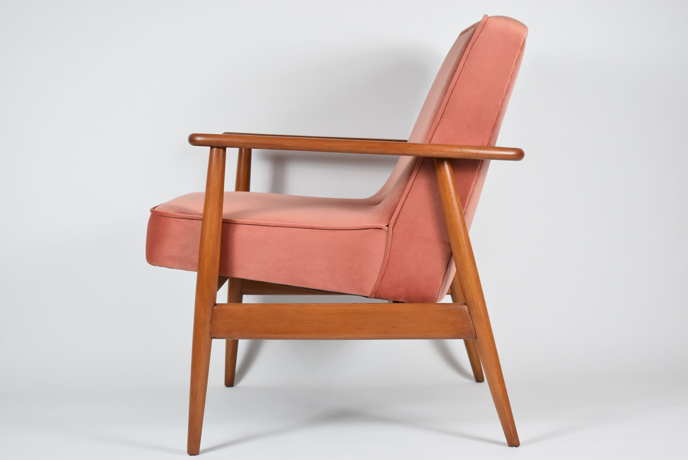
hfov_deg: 31.9
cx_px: 344
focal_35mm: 63
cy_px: 230
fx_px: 1205
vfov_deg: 21.6
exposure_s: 1/125
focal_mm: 42
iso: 1000
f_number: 5
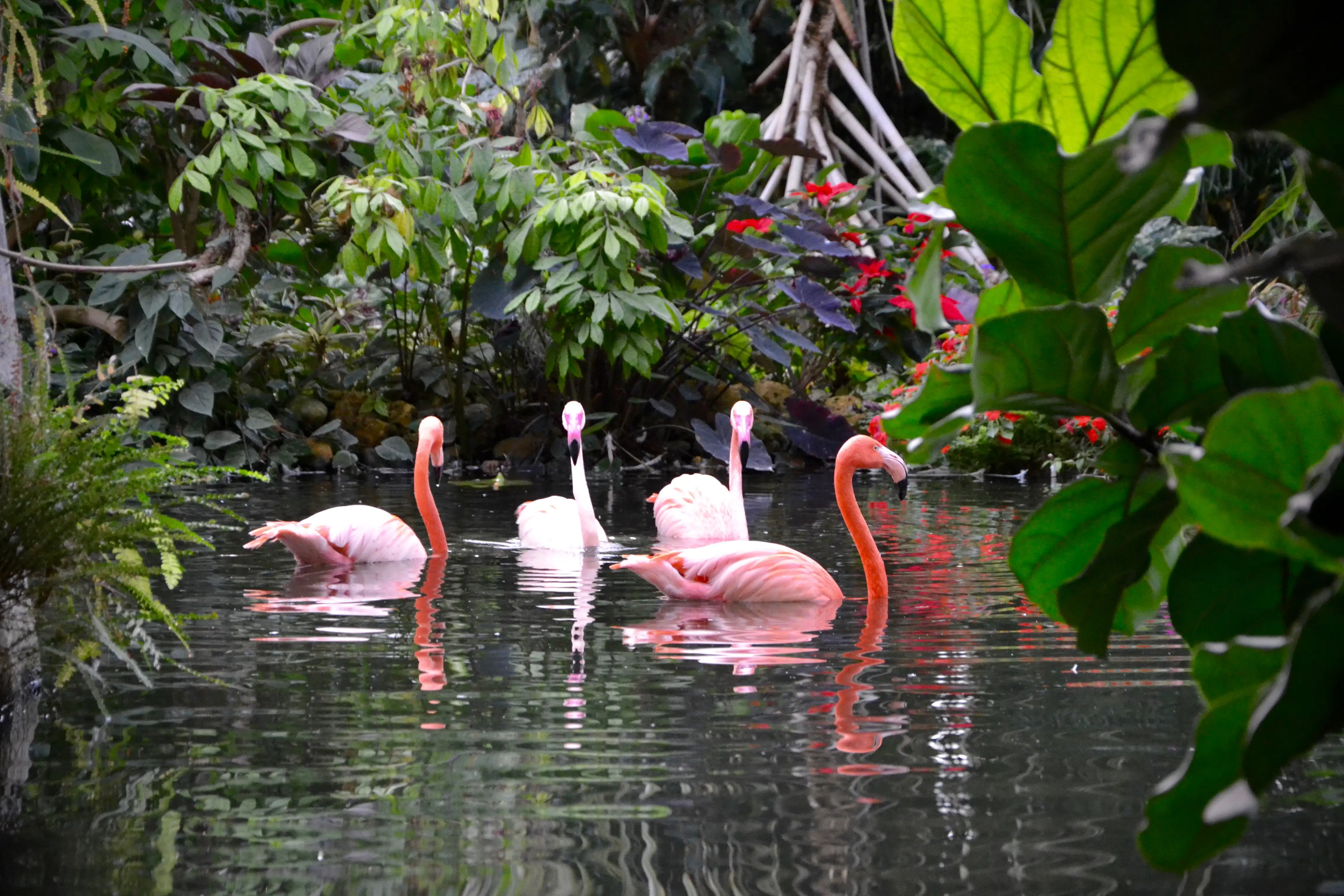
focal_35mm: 114
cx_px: 676
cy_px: 448
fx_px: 4237
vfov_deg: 12.1
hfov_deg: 18.0
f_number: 5.3
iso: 2500
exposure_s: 1/60
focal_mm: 75
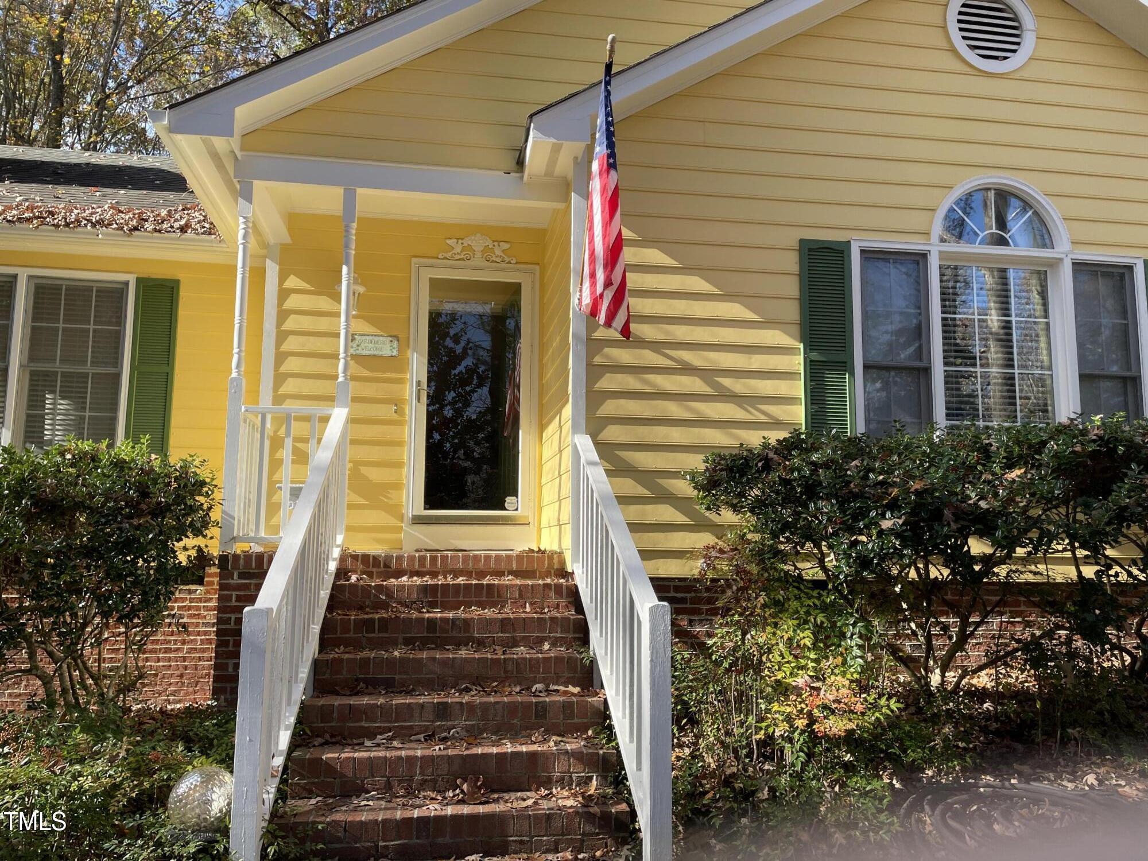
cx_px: 574
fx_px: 862
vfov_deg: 53.1
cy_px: 430
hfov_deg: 67.3
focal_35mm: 26
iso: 32
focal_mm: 4.2
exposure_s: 1/1014
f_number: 1.6
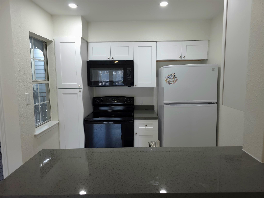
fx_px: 175
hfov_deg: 73.9
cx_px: 132
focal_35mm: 23
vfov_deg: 58.9
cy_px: 99
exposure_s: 1/60.2
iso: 64
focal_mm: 6.3
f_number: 1.7
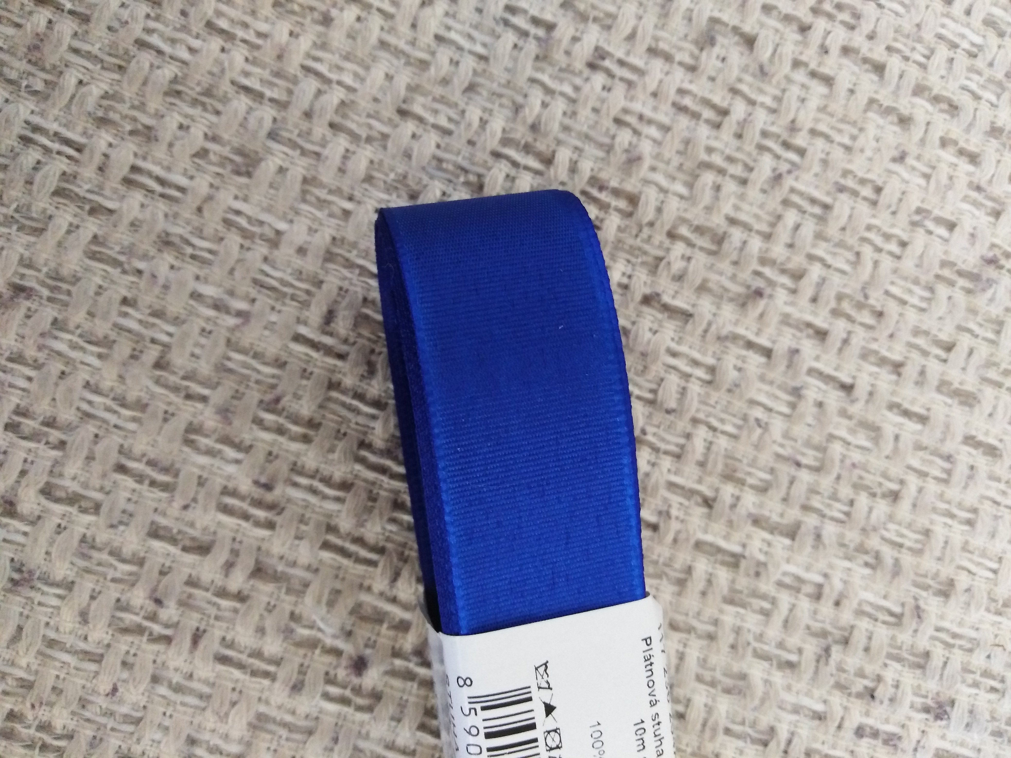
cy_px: 379
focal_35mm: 26
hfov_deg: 67.3
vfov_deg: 53.1
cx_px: 506
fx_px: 759
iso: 756
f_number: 2.2
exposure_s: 1/20
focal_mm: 3.46
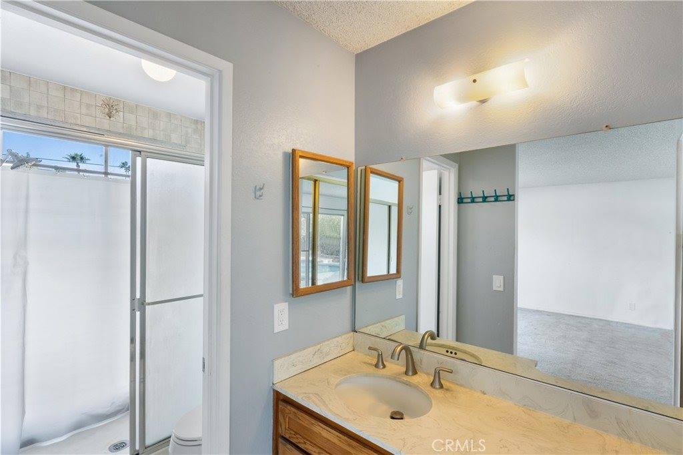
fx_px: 323
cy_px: 228
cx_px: 342
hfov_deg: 93.3
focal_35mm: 17
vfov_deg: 70.5
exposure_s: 5
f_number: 22
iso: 100
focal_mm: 17
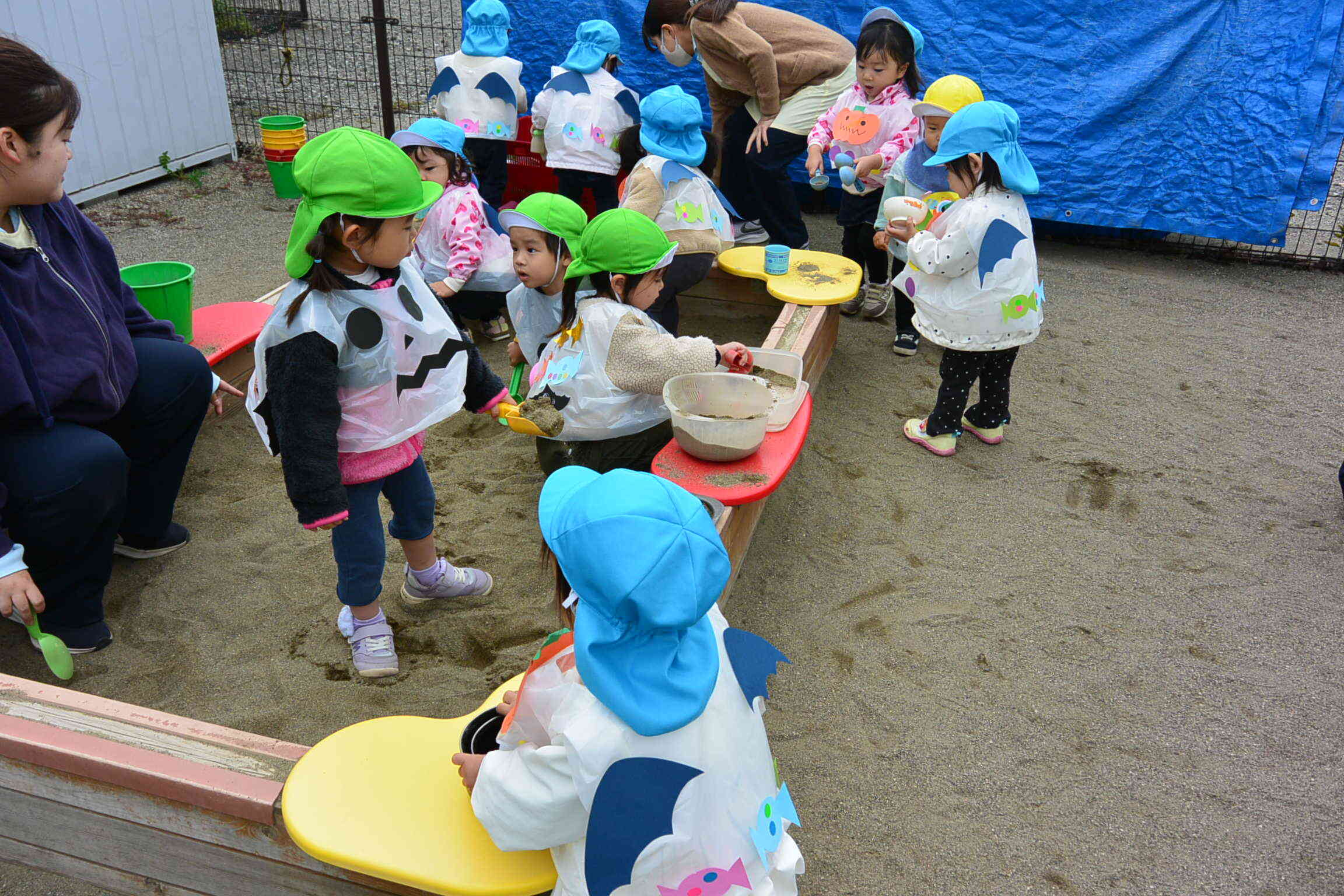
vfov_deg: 45.0
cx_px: 672
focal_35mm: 29
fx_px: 1083
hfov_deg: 63.7
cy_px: 448
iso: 160
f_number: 4.5
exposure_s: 1/640
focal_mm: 11
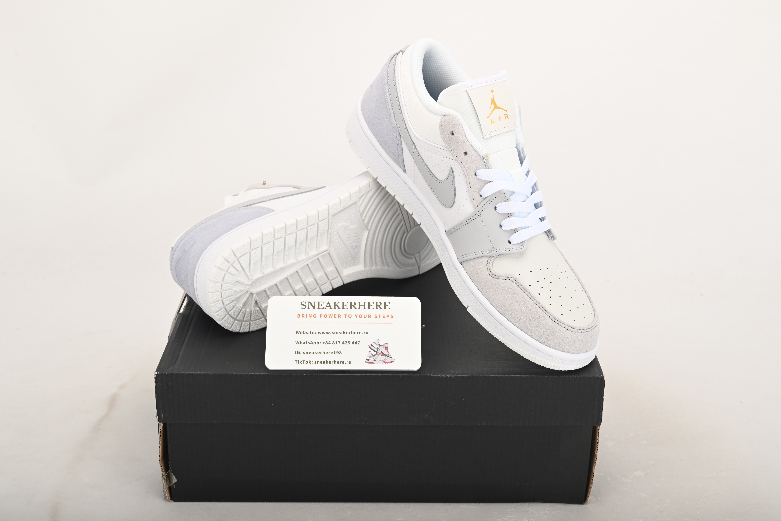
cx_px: 390
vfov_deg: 28.1
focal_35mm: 48
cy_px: 260
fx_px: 1042
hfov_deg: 41.1
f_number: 11
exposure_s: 1/200
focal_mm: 48
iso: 100
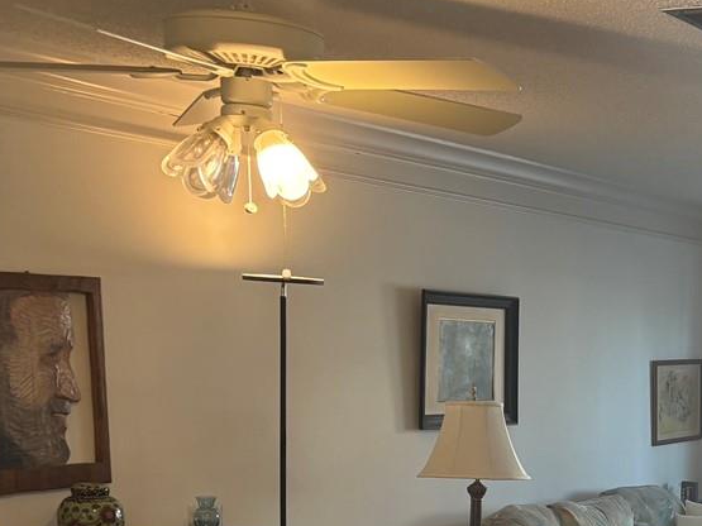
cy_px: 589
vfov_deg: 18.8
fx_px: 1521
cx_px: 820
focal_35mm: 75
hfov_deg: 23.9
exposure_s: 1/60
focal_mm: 5.96
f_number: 1.6
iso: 80
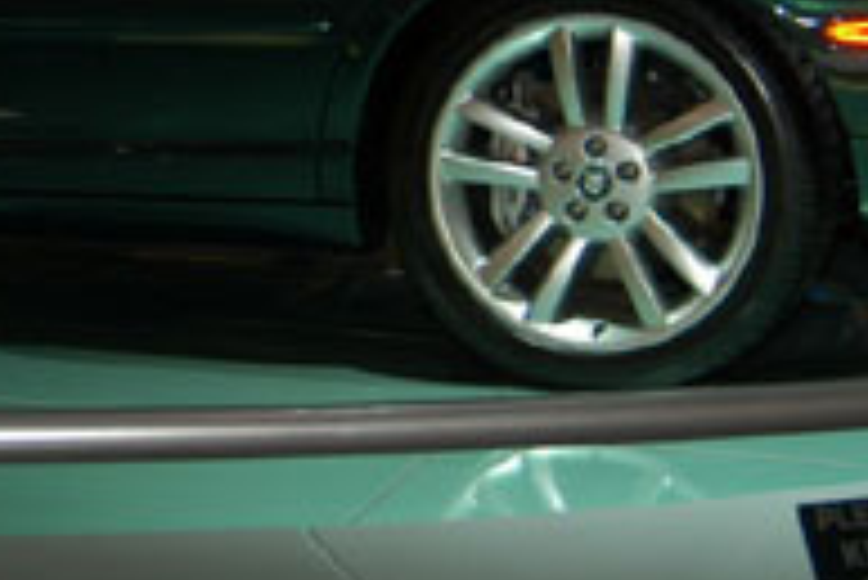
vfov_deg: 9.2
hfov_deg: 13.7
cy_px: -180
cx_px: -16
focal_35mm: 147
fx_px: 3547
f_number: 5
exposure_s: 1/60
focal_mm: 28
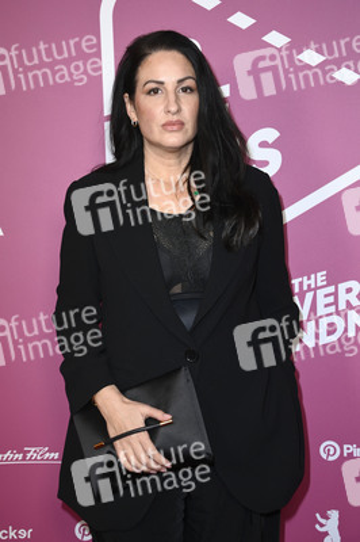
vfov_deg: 32.4
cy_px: 271
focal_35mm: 62
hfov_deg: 21.9
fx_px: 932
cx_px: 180
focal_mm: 62
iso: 640
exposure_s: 1/250
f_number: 5.6
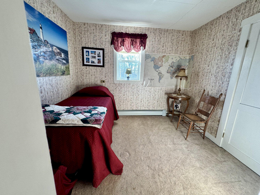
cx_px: 130
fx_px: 105
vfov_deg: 85.7
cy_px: 98
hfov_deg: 102.1
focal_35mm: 14
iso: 125
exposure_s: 1/99
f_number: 2.2
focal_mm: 2.22
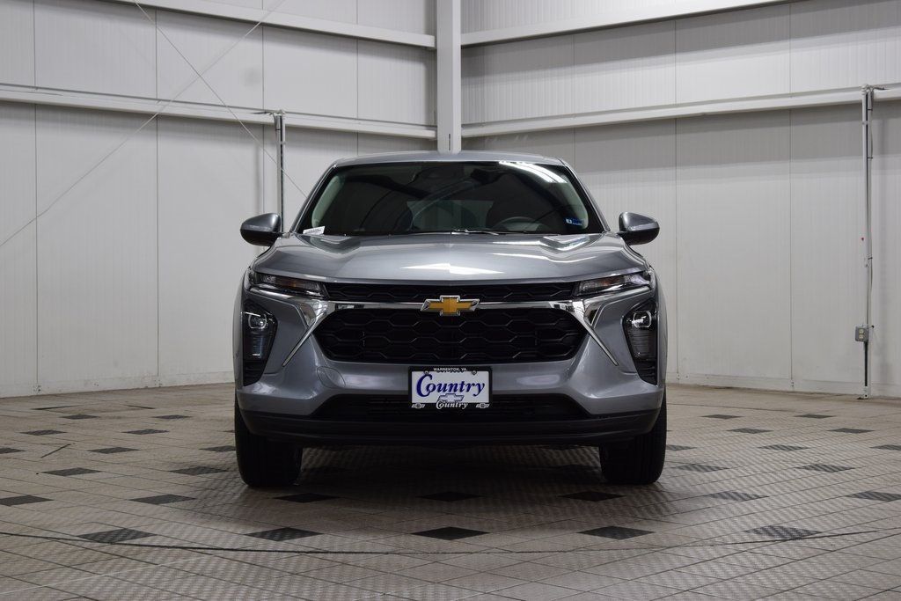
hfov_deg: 33.4
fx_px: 1502
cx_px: 450
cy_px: 300
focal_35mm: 60
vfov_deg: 22.6
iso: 400
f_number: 7.1
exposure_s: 1/30
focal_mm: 40
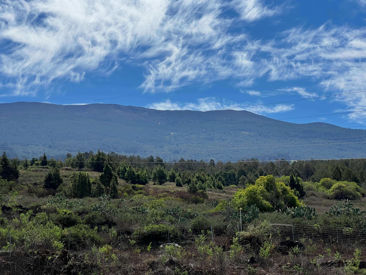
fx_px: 814
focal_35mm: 77
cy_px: 138
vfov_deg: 19.1
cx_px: 183
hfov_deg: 25.3
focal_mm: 9
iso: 32
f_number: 2.8
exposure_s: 1/1647
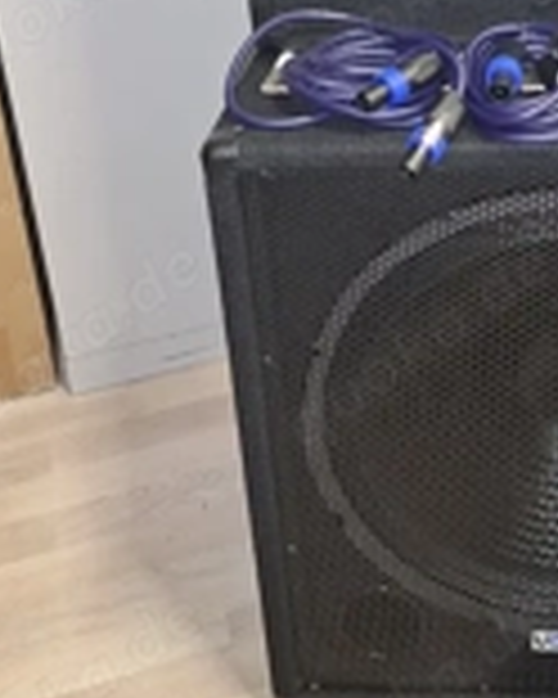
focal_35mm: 58
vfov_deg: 30.7
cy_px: 41
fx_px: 1197
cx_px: 504
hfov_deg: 25.4
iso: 320
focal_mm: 5.54
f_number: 1.8
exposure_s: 1/25
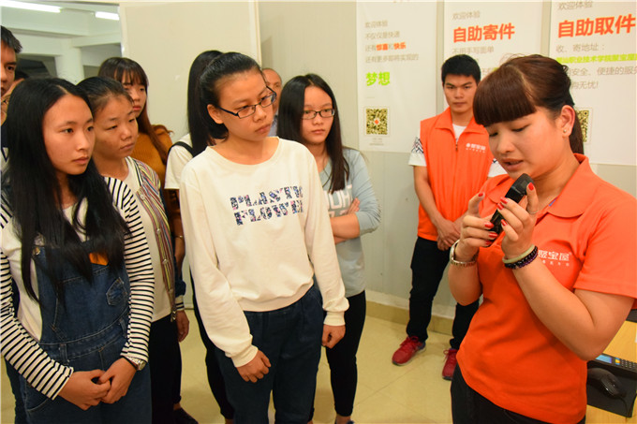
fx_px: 478
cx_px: 318
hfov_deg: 67.4
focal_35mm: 27
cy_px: 212
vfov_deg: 47.9
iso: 4000
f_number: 5.6
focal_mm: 18
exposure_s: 1/125
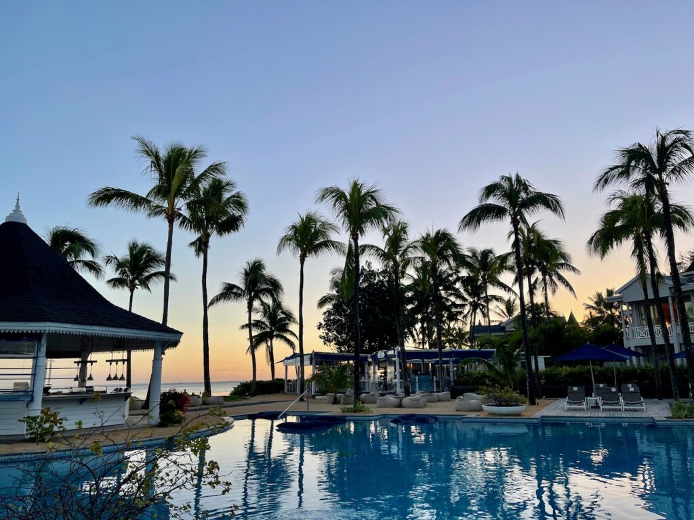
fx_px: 501
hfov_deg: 69.4
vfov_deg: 54.9
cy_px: 260
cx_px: 347
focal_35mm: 25
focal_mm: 5.1
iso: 32
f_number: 1.6
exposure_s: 1/618
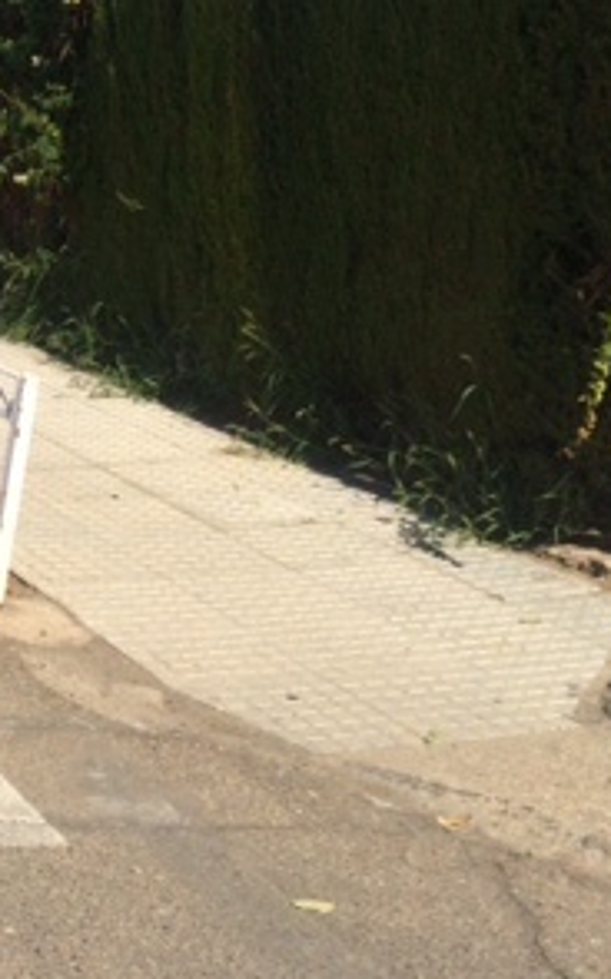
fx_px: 1841
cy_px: 265
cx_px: -302
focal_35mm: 69
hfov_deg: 17.1
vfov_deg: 29.4
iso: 40
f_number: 2.2
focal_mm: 4.12
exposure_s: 1/3165
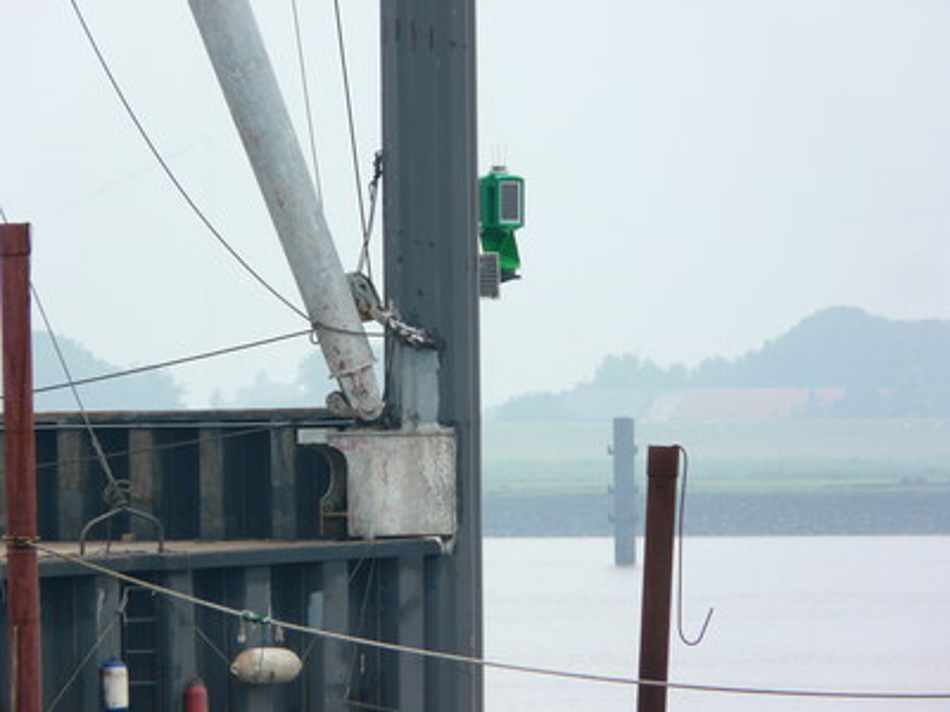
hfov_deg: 3.9
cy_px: 356
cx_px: 475
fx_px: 13832
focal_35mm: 504
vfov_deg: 3.0
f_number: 5.6
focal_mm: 82.8
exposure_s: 1/250
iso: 100
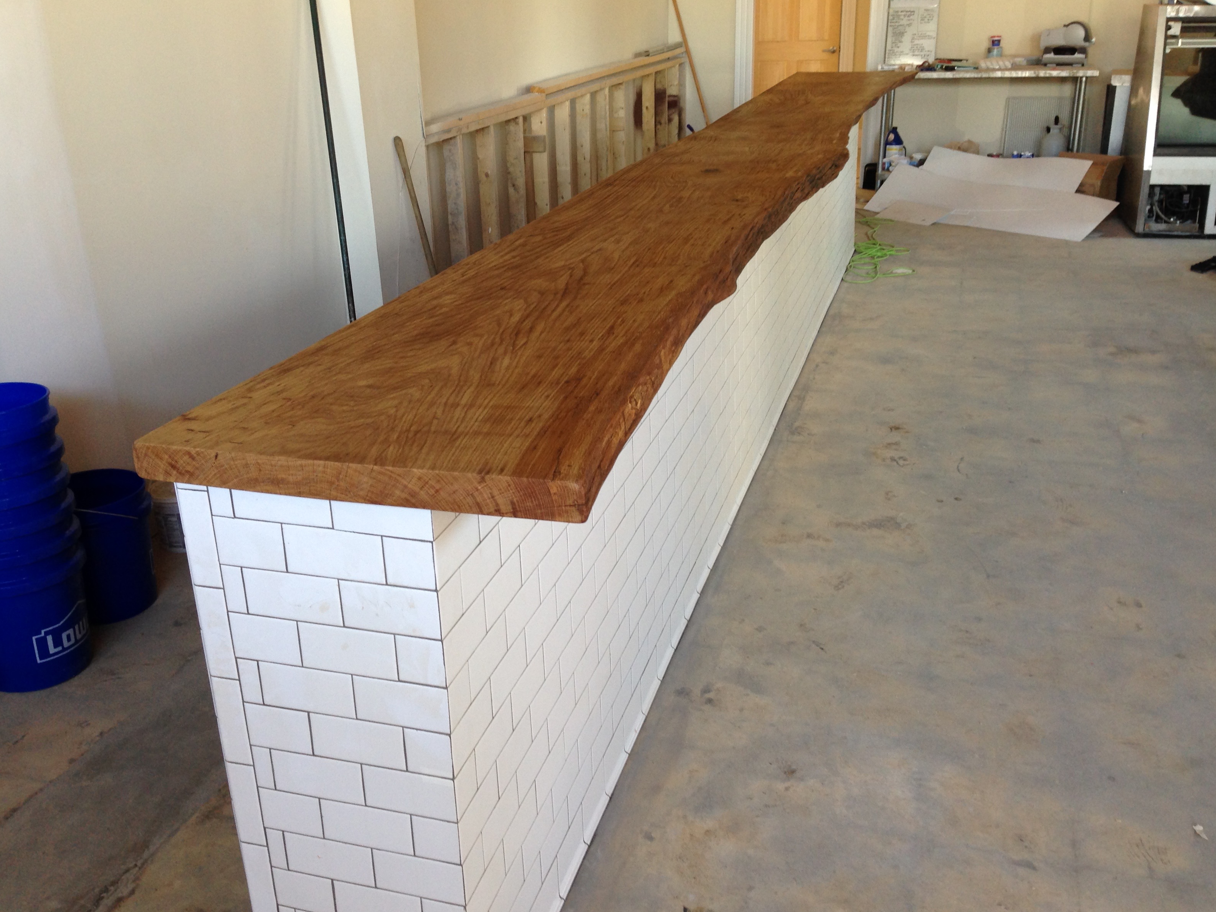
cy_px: 448
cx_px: 611
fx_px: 1194
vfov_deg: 41.8
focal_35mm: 34
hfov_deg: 54.0
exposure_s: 1/20
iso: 64
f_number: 2.4
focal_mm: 4.12
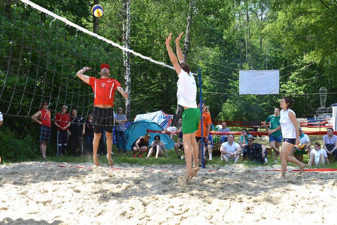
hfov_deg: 42.7
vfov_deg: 29.3
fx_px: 431
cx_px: 168
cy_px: 112
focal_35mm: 46
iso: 500
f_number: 8
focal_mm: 46
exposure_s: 1/800
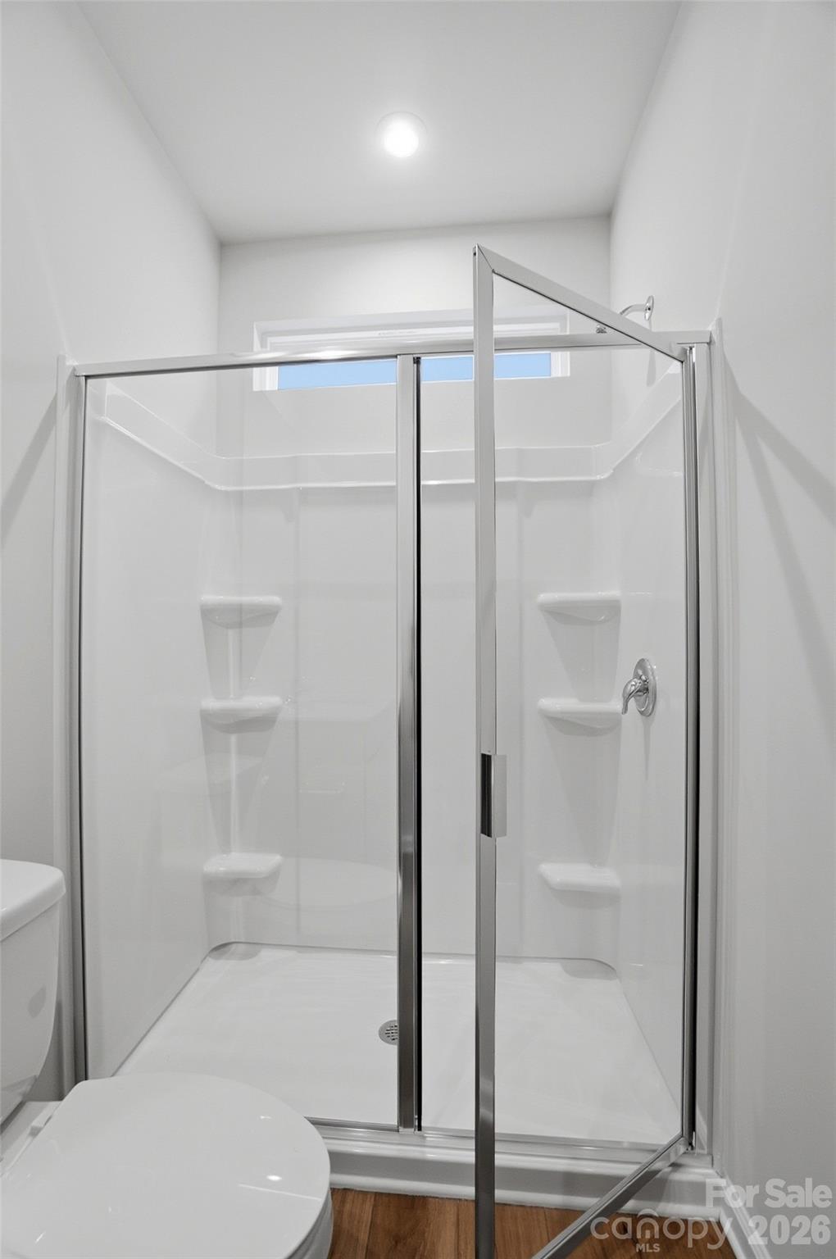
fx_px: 524
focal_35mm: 15
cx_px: 418
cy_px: 630
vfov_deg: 100.5
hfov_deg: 77.2
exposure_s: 1/400
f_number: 4
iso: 100
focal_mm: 10
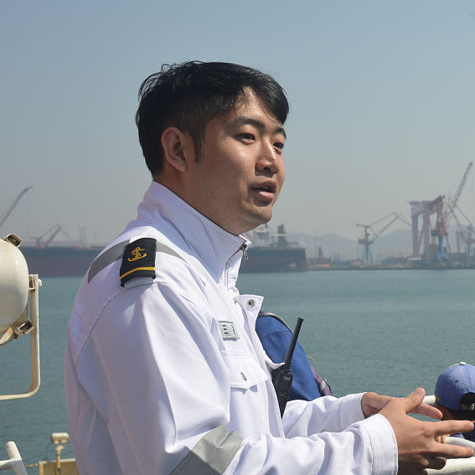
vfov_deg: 27.2
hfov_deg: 26.0
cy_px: 282
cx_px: 463
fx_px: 978
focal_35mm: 63
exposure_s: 1/320
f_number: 8
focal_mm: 35
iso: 100
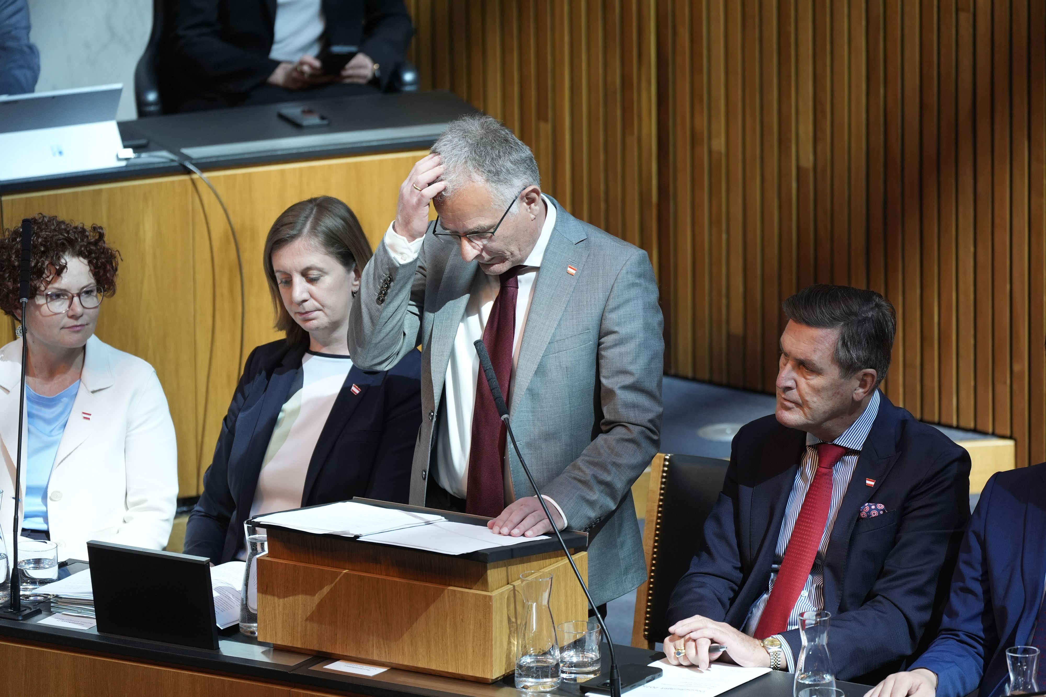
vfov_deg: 4.0
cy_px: 348
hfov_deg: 6.0
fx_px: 10024
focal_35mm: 345
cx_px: 523
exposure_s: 1/400
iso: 1250
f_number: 5.6
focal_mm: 345
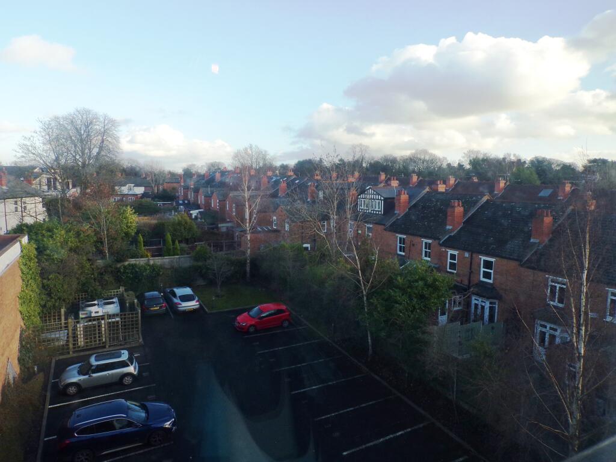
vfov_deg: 56.8
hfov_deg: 71.6
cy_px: 231
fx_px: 427
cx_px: 308
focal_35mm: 24
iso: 80
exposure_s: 1/80
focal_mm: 4.3
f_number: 5.8
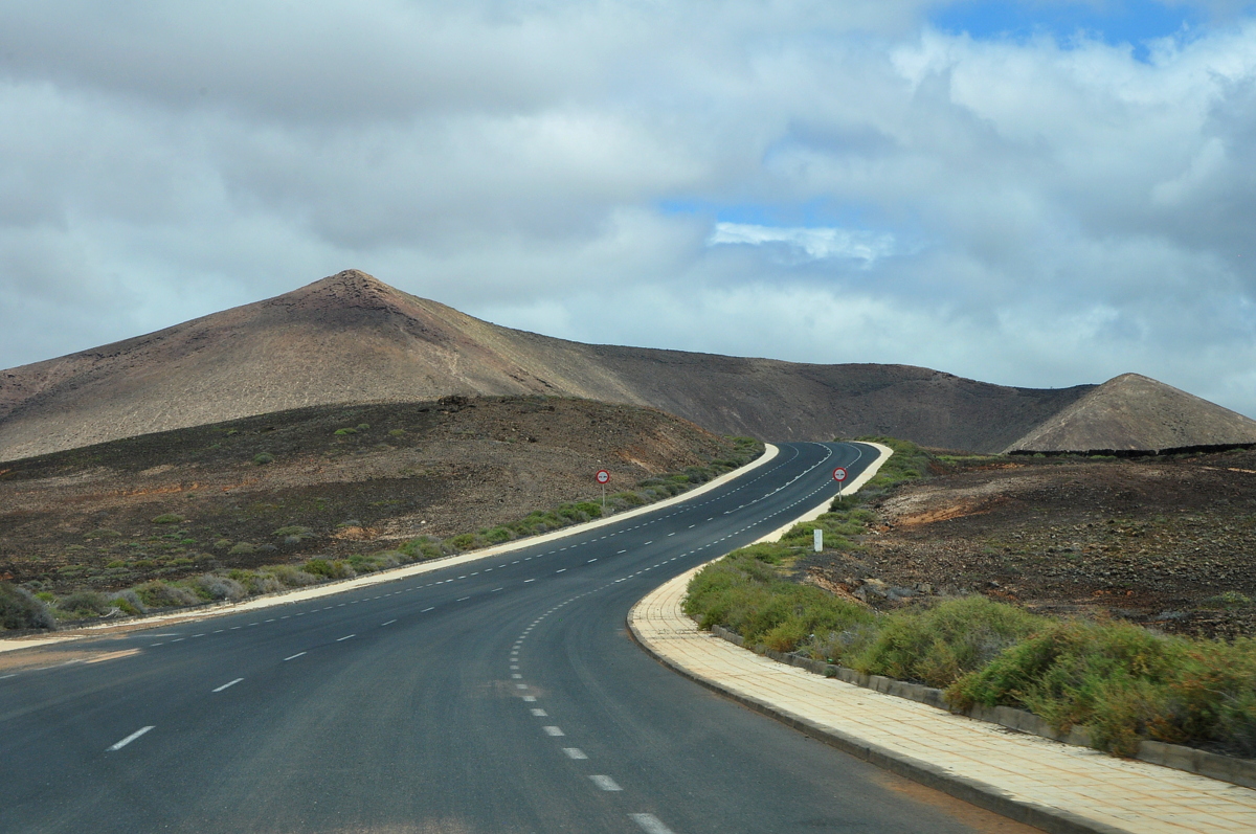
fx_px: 2091
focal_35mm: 60
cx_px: 628
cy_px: 417
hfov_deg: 33.4
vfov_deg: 22.6
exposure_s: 1/200
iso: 400
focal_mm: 40
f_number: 18
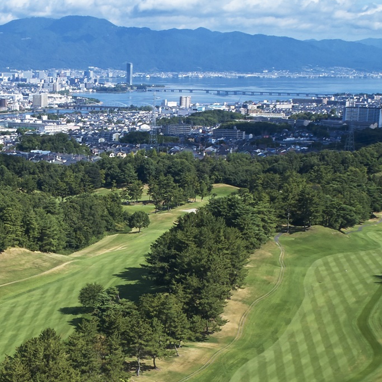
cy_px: 310
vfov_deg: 20.9
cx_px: 13
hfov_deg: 20.6
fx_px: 1024
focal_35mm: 82
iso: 100
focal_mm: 8.8
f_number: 8
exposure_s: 1/200
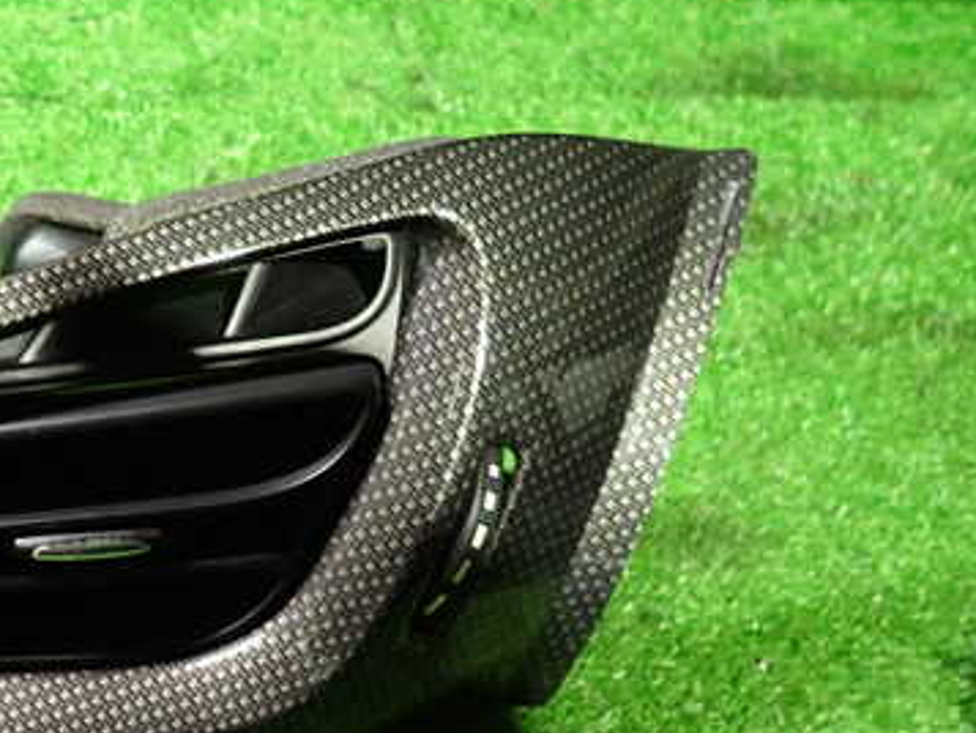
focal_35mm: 42
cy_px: 487
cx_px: 205
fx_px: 1185
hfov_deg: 42.9
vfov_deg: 34.1
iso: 800
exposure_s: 1/30
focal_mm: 4.5
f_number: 2
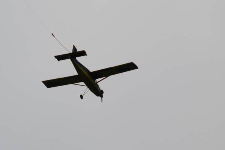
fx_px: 1875
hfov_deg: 6.9
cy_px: 75
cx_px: 112
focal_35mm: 300
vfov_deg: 4.6
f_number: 5.6
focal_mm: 200
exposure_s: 1/1250
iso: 100
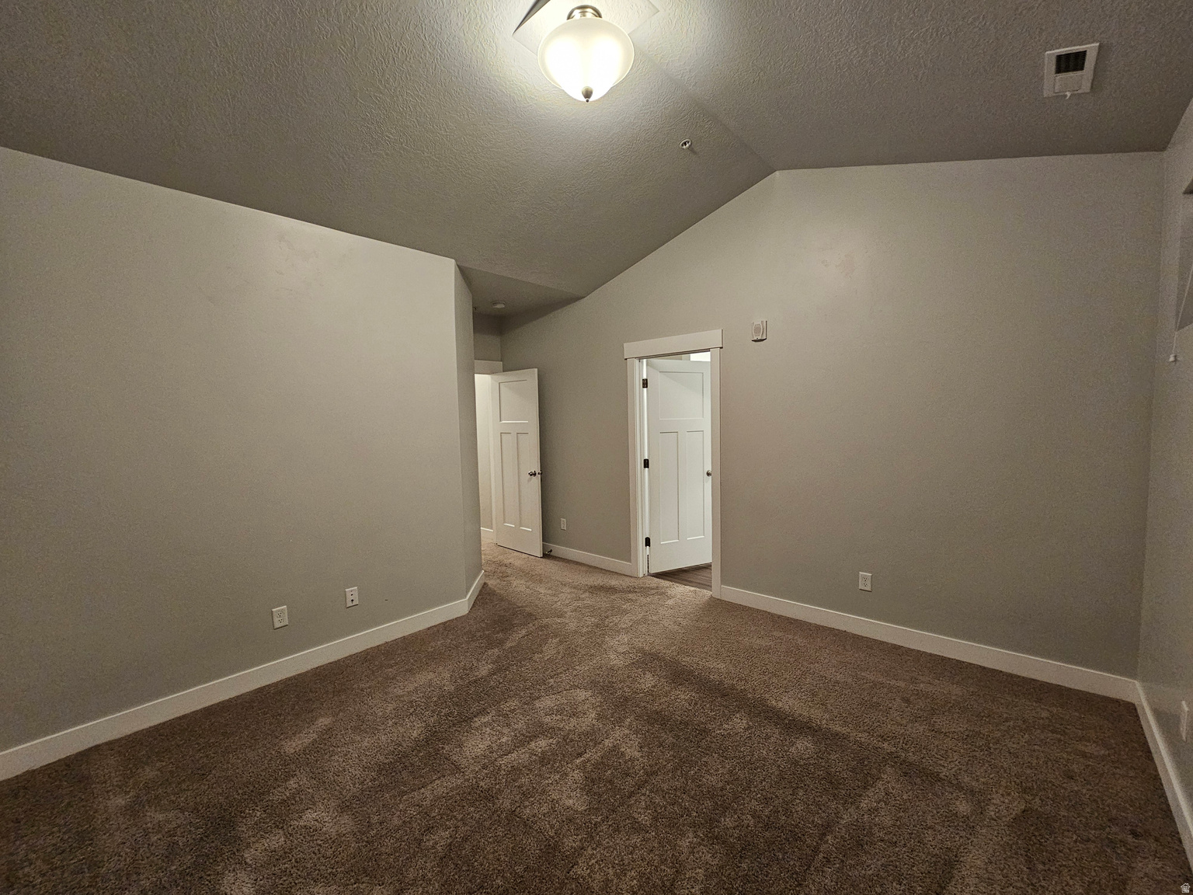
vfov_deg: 89.9
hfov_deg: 106.2
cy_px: 448
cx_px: 596
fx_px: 448
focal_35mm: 13
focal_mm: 2.2
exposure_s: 1/30
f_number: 2.2
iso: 400
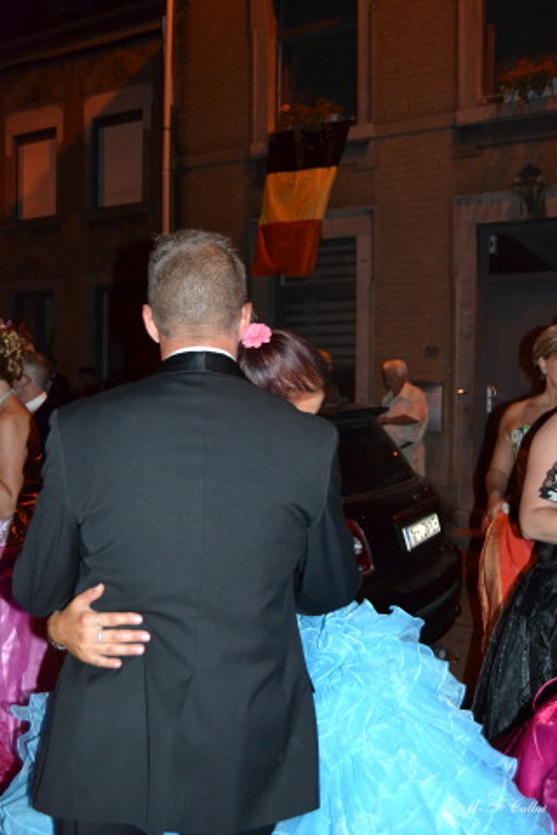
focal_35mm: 34
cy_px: 418
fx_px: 801
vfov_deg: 55.1
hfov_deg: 38.4
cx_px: 278
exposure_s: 1/60
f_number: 3.8
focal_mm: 23
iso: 3200
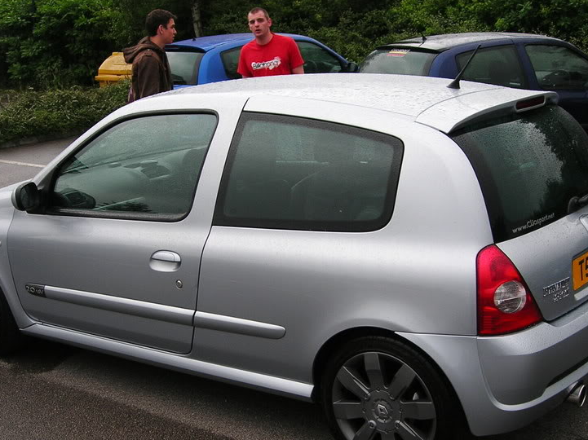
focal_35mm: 54
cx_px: 282
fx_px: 917
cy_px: 278
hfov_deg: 35.6
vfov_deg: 26.9
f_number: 2.8
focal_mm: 7.8
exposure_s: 1/62.1
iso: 64
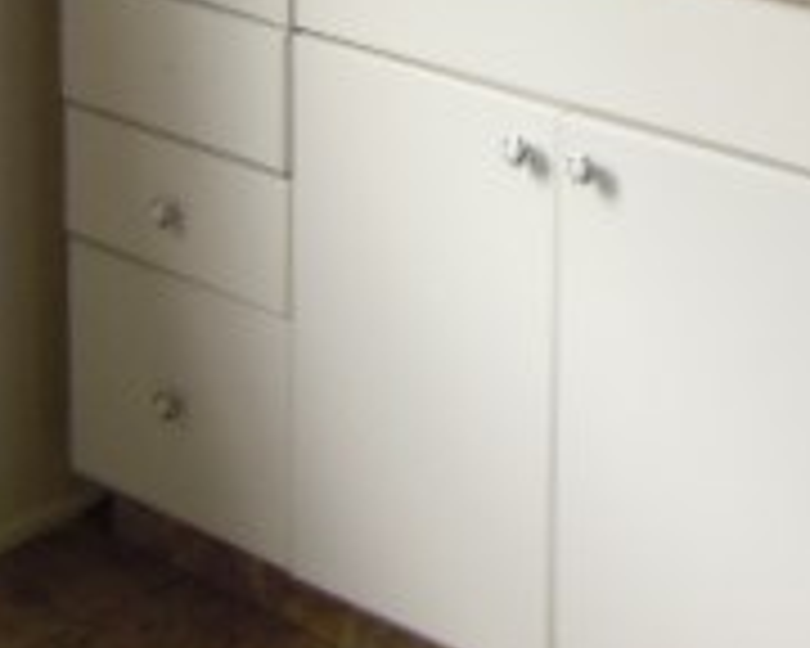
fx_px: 2493
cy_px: -346
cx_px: 986
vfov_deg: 13.8
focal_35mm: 104
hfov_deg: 17.5
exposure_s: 1/60
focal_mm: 5.4
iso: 160
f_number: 3.5
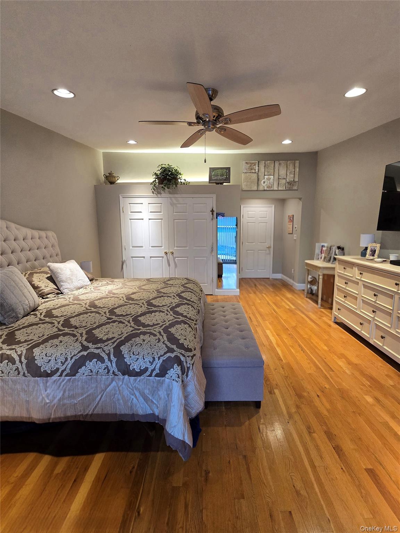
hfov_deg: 89.9
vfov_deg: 106.2
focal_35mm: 13
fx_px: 200
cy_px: 266
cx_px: 200
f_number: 2.2
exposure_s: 1/60.2
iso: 320
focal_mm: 2.2
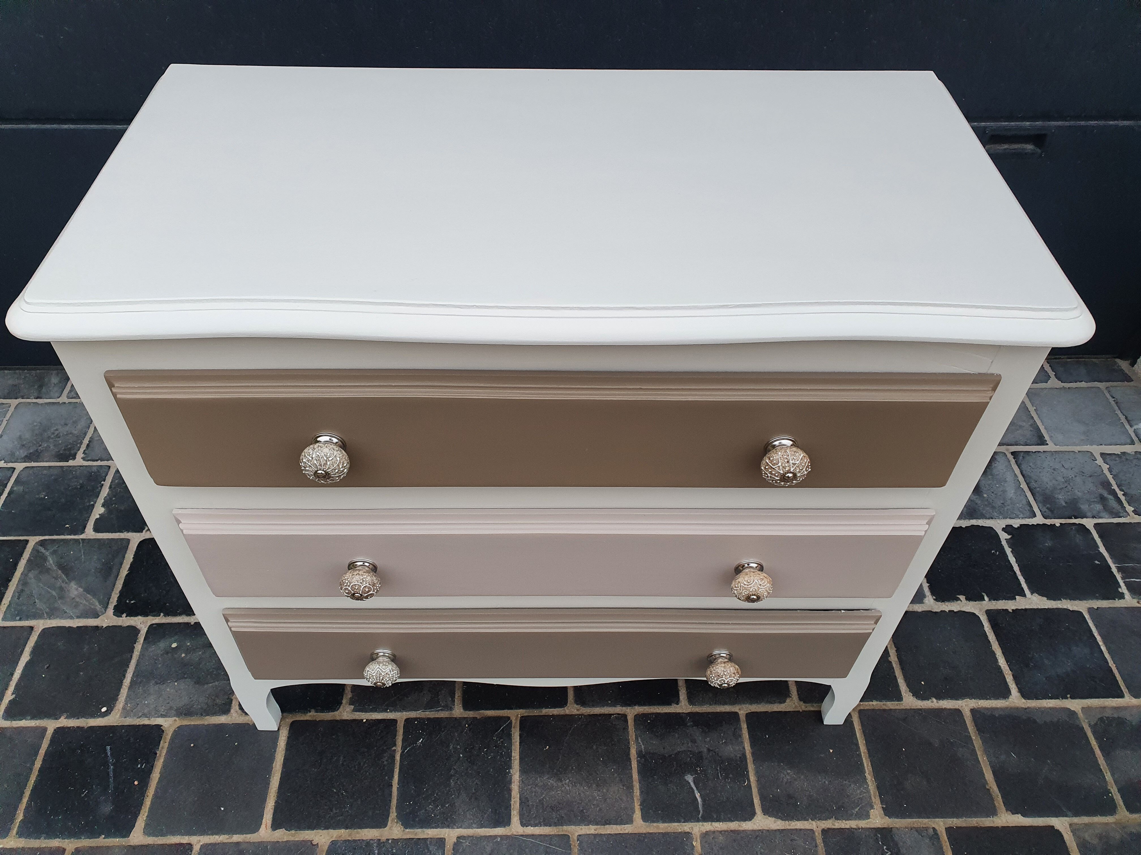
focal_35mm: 26
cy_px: 428
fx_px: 857
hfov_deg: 67.3
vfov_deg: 53.1
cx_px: 570
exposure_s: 1/50
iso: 200
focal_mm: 4.32
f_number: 2.4
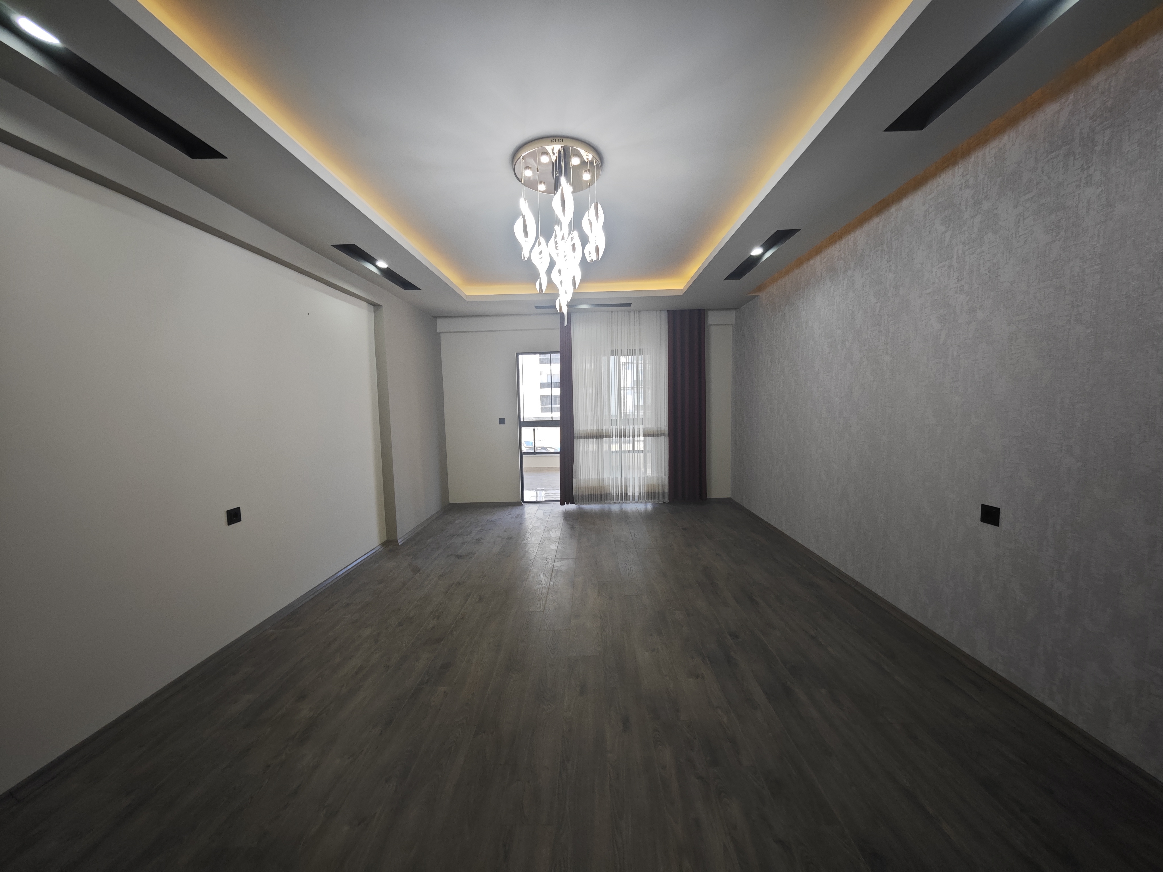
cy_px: 436
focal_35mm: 12
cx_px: 582
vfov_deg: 94.5
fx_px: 403
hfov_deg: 110.5
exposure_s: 1/75
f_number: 1.8
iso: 160
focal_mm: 2.03
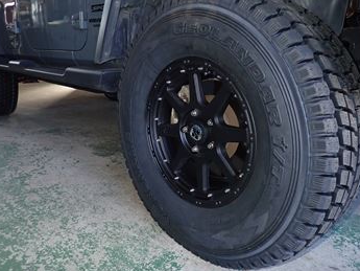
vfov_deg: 48.2
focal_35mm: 29
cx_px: 163
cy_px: 122
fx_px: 302
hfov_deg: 61.5
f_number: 5.6
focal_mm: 4.5
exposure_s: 1/30
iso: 400
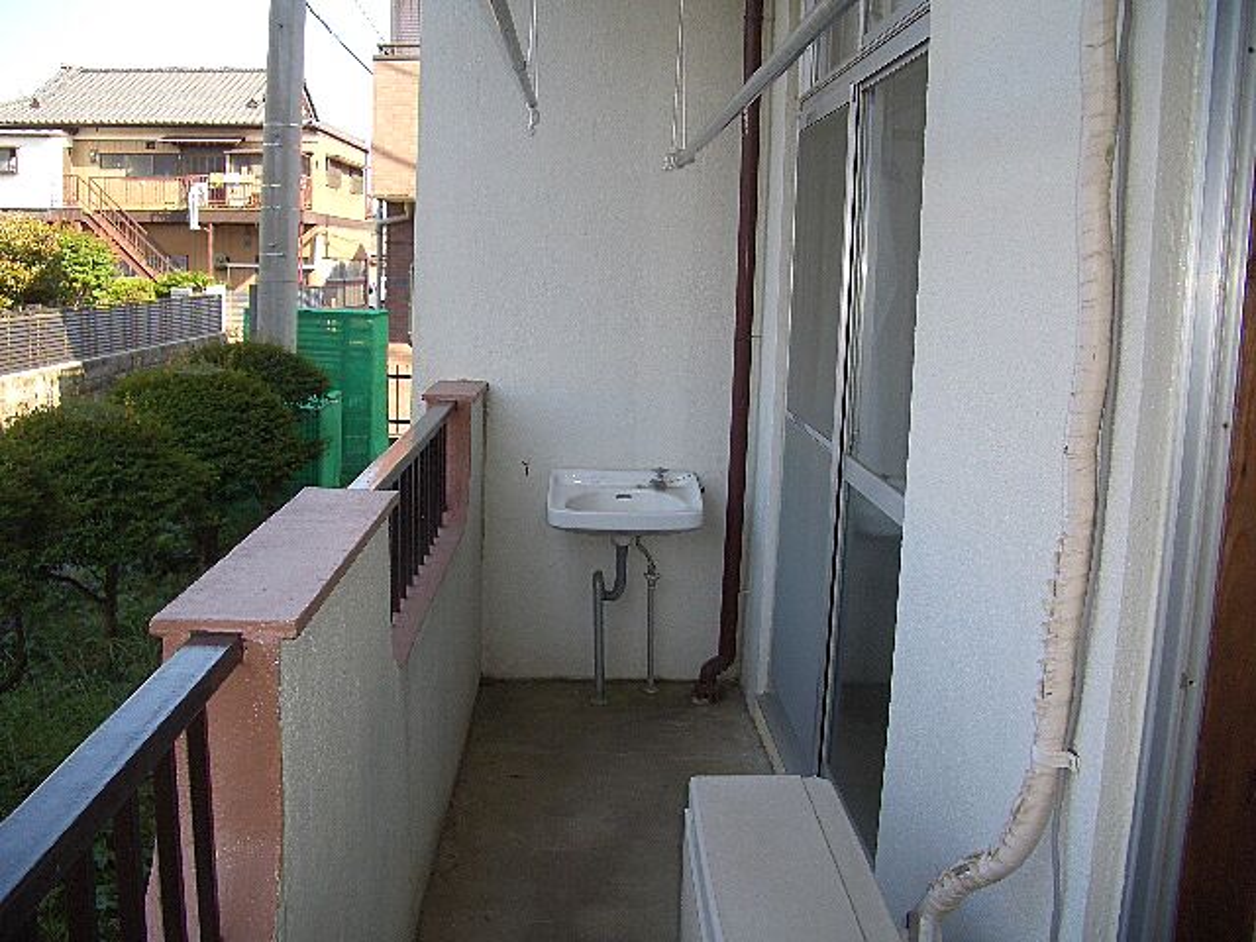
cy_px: 471
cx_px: 628
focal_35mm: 35
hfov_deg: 52.6
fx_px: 1270
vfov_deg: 40.7
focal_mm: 5.8
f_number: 2.6
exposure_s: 1/200
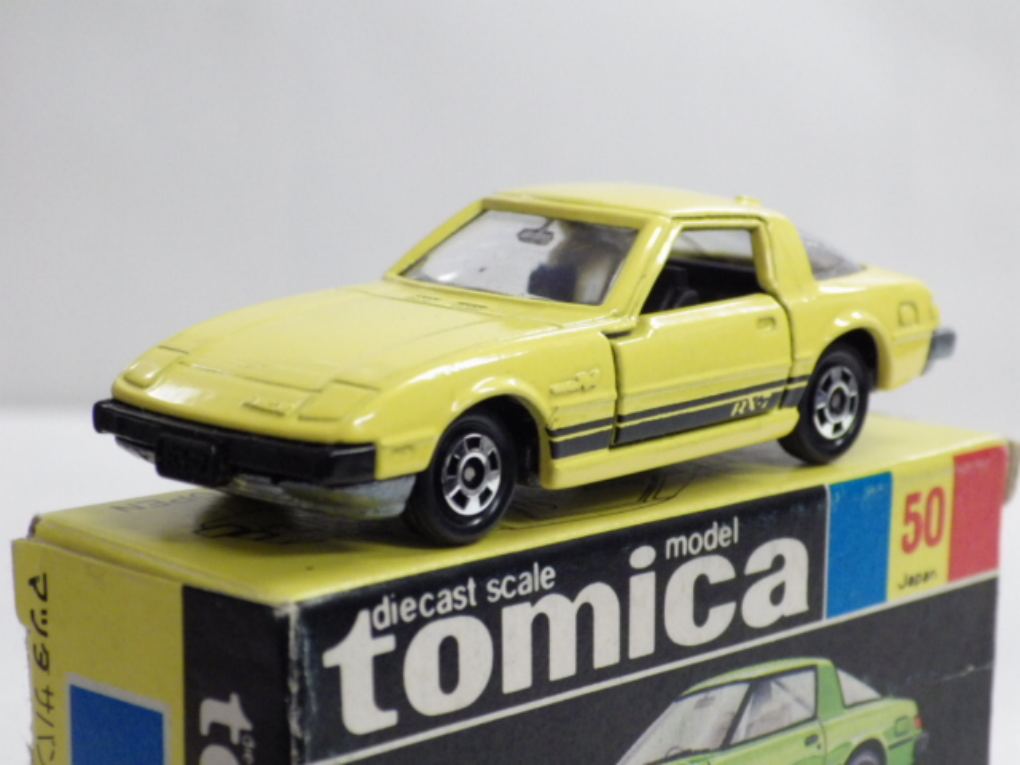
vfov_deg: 14.4
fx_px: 3035
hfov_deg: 19.1
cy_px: 382
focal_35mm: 103
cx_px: 510
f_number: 4.6
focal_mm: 18.4
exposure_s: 1/50
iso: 800
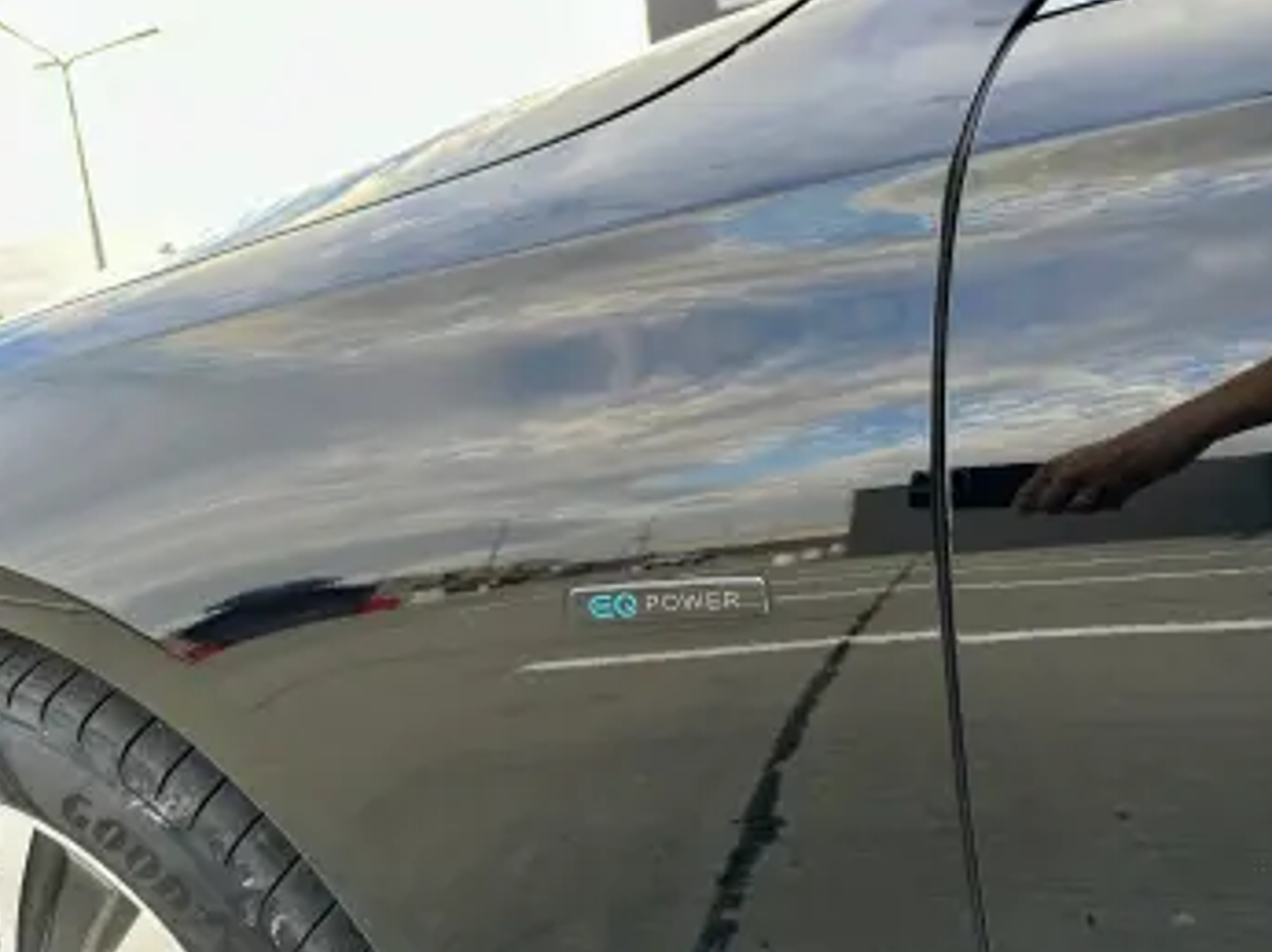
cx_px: 621
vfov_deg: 54.8
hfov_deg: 69.4
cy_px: 474
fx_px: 918
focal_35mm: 25
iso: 64
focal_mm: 6.86
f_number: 1.78
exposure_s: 1/144
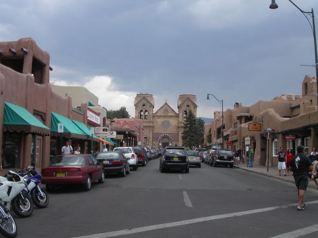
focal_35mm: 38
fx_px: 349
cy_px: 119
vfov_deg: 37.7
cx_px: 159
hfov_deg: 49.0
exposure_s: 1/180
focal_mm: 7.8
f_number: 8
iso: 100
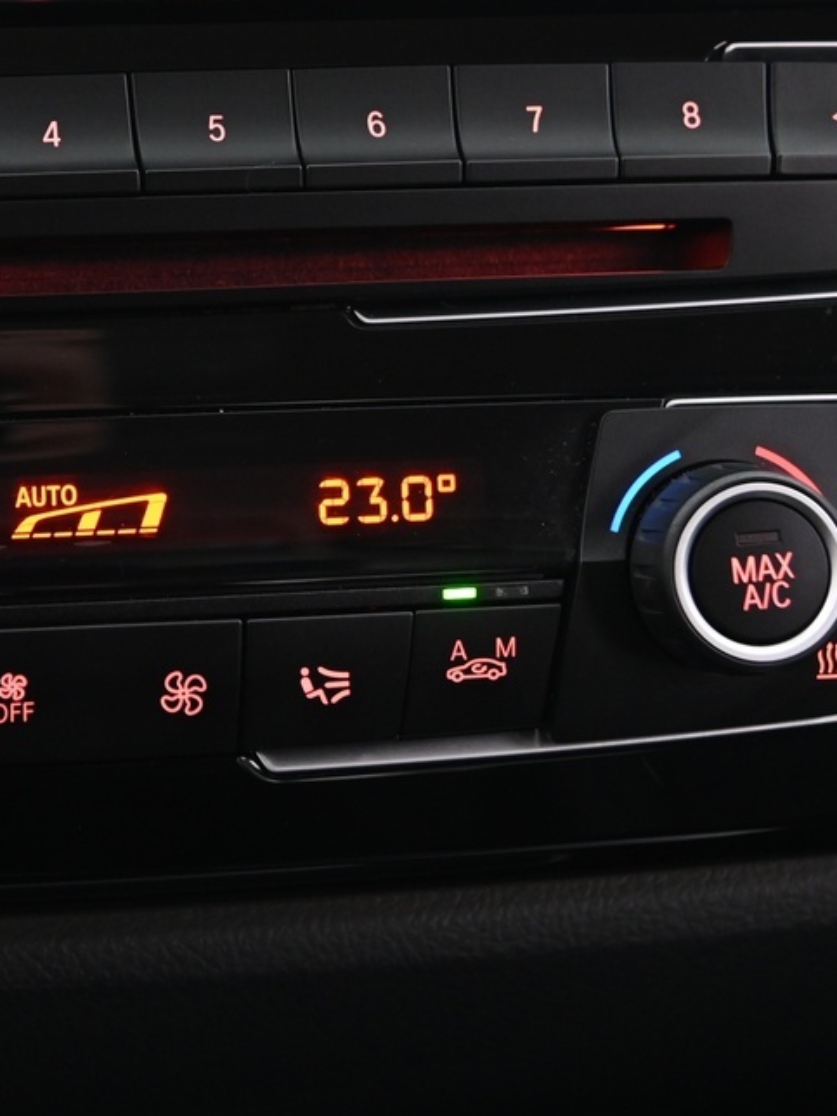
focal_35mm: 92
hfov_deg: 15.8
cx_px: 26
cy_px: 293
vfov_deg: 21.1
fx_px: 2966
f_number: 4
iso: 2000
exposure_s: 1/15
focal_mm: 38
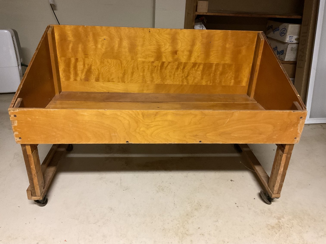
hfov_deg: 61.7
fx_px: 273
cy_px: 122
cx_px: 163
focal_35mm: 29
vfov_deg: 48.2
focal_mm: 3
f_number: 1.8
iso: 320
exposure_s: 1/40
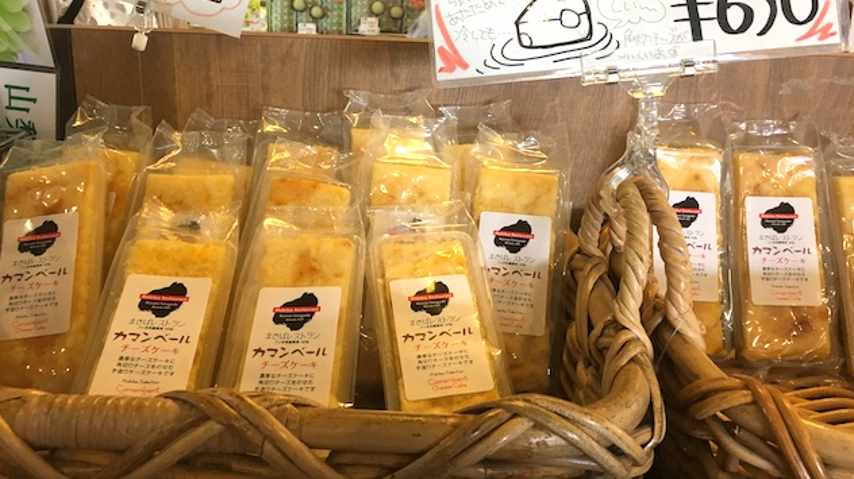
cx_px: 427
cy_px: 157
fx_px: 724
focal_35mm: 32
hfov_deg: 61.0
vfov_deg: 36.2
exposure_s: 1/30
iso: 80
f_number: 2.2
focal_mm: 4.15
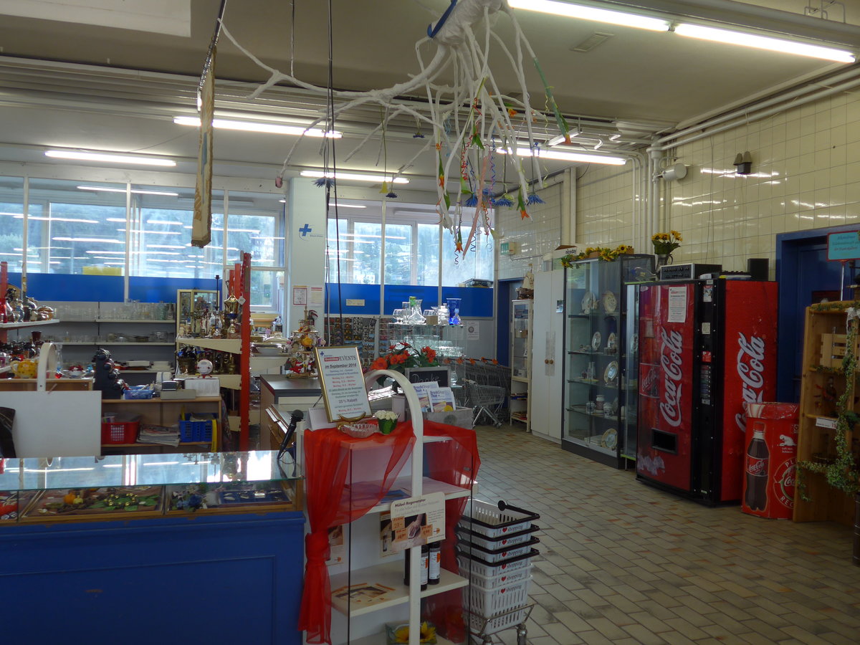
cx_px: 430
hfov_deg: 61.7
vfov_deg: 48.2
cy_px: 322
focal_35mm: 29
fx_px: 720
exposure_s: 1/80
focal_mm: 6
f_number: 2
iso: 80
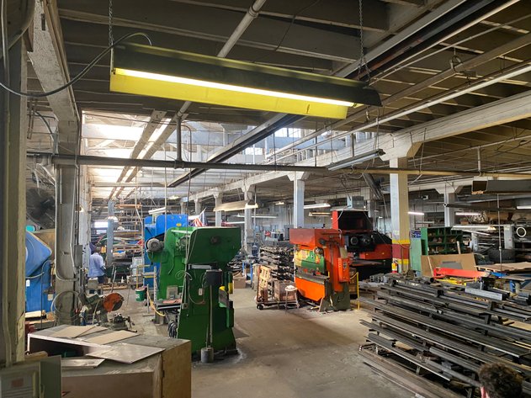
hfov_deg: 67.3
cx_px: 266
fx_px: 399
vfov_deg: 53.0
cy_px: 199
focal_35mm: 26
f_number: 1.8
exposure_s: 1/60
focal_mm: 4.25
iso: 320
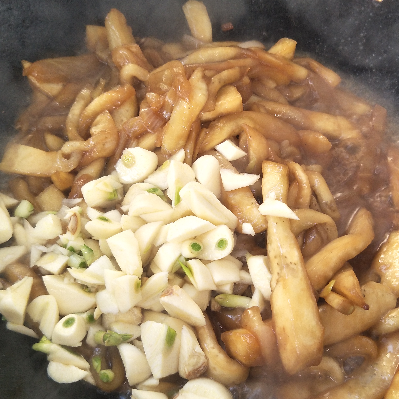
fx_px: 522
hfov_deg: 41.7
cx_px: 237
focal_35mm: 40
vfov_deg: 41.8
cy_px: 229
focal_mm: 4.1
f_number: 1.7
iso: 62
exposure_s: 1/50
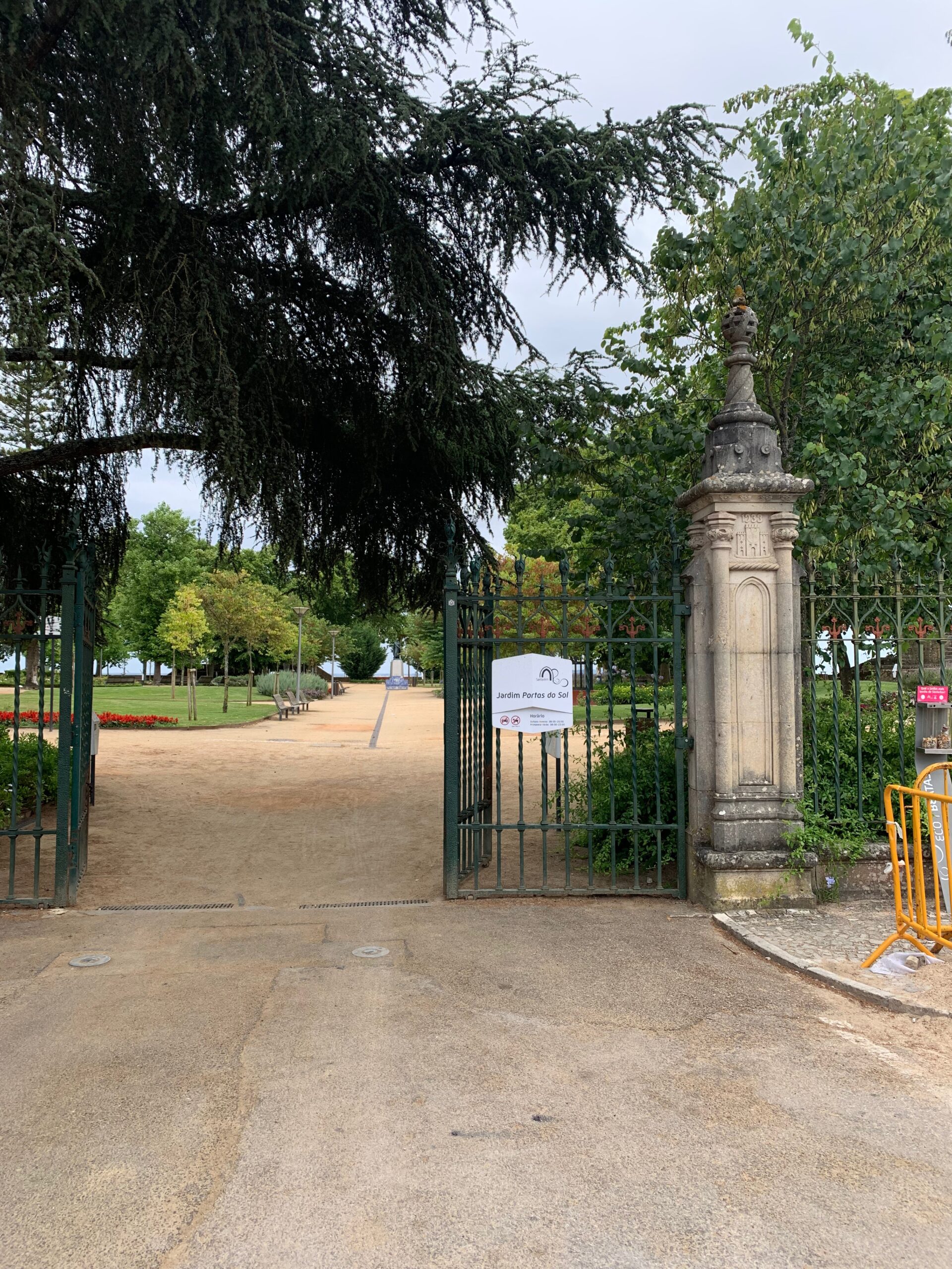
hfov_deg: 53.1
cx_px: 476
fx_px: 953
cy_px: 634
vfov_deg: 67.3
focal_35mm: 26
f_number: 1.8
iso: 25
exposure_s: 1/911
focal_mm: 4.25
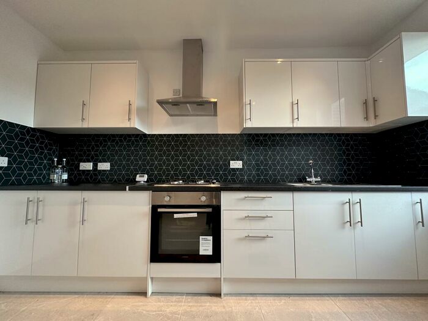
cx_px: 214
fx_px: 173
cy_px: 160
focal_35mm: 14
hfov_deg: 102.1
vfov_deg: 85.7
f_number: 2.2
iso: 200
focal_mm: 2.22
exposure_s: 1/99
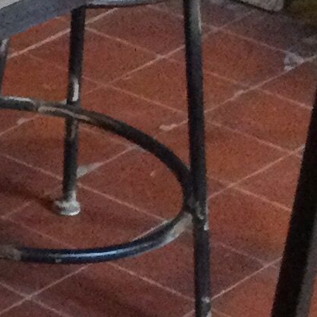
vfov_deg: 8.0
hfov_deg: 7.3
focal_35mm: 218
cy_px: 76
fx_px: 2259
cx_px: -561
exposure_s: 1/17
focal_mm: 3.3
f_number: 2.4
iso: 250
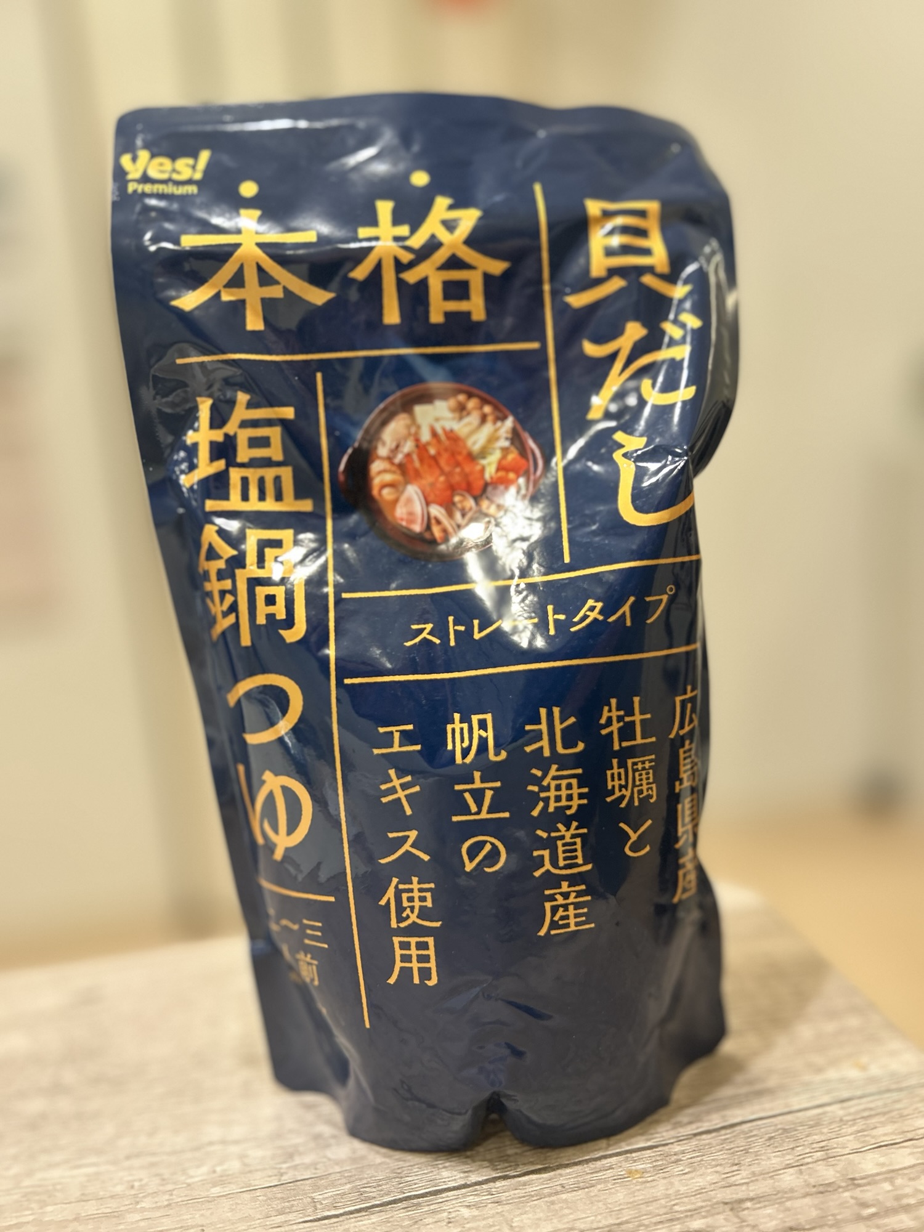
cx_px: 462
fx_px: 925
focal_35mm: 26
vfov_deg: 67.3
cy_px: 616
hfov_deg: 53.1
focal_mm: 5.7
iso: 200
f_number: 1.5
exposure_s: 1/50
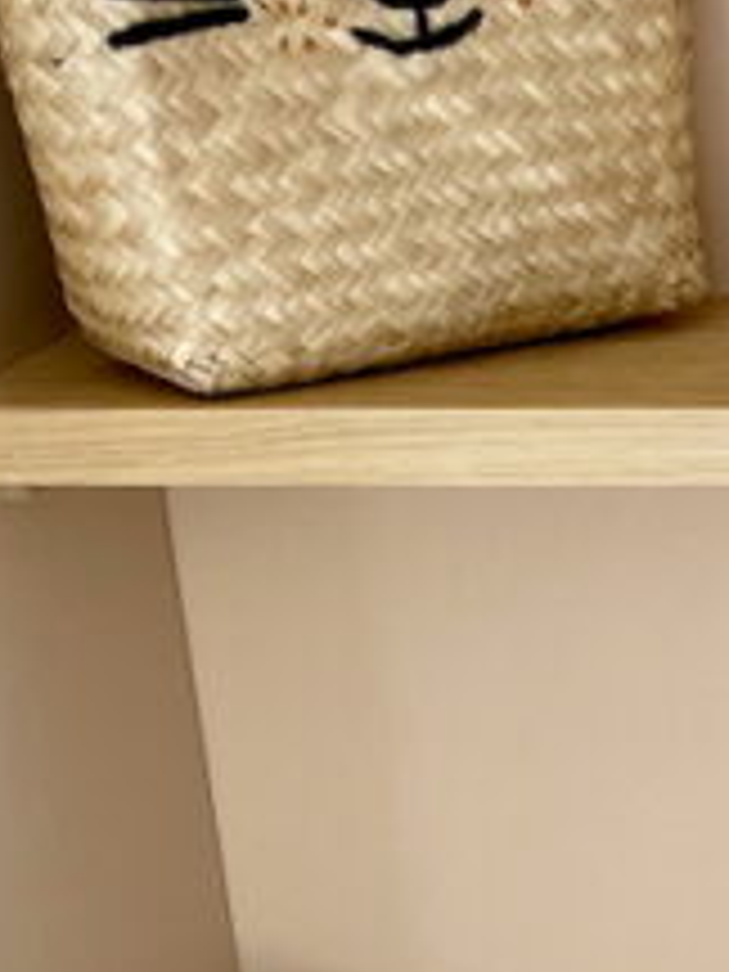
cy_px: 1534
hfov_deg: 11.6
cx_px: 1022
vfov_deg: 14.7
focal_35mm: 123
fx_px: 3454
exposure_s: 1/121
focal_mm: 4.2
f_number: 1.6
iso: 80
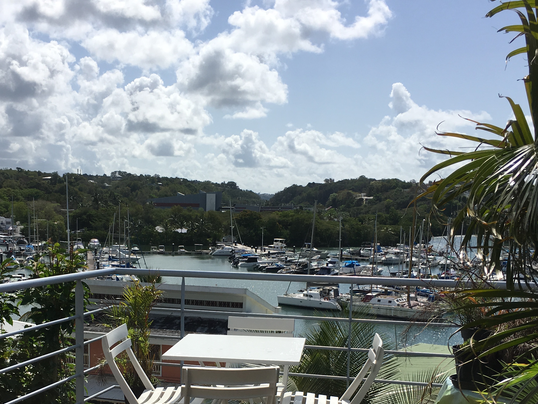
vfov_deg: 29.5
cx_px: 210
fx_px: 746
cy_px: 328
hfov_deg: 39.5
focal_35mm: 48
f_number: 2.2
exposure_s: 1/3497
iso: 25
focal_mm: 4.15
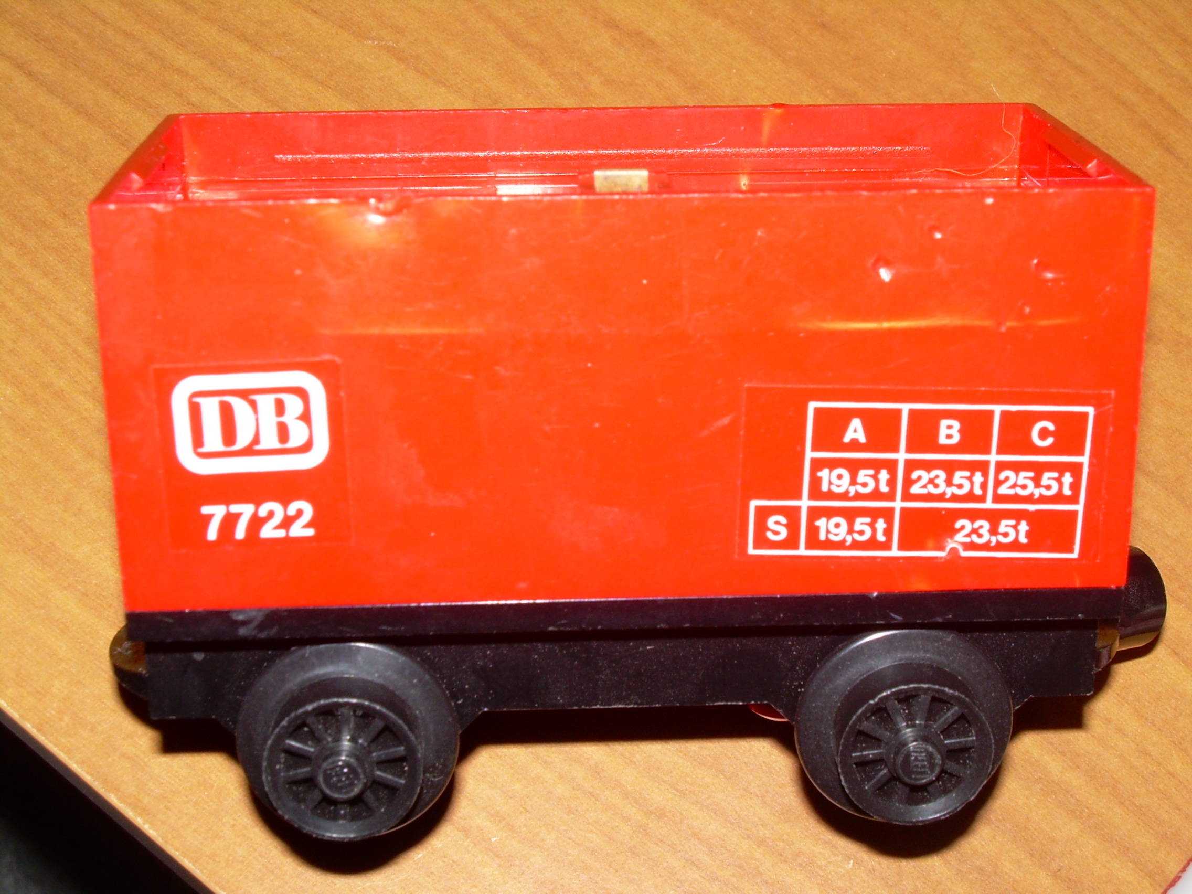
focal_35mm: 65
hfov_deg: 29.8
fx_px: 2238
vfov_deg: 22.6
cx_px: 596
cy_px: 447
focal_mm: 11
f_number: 5.9
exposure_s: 1/60
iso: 50
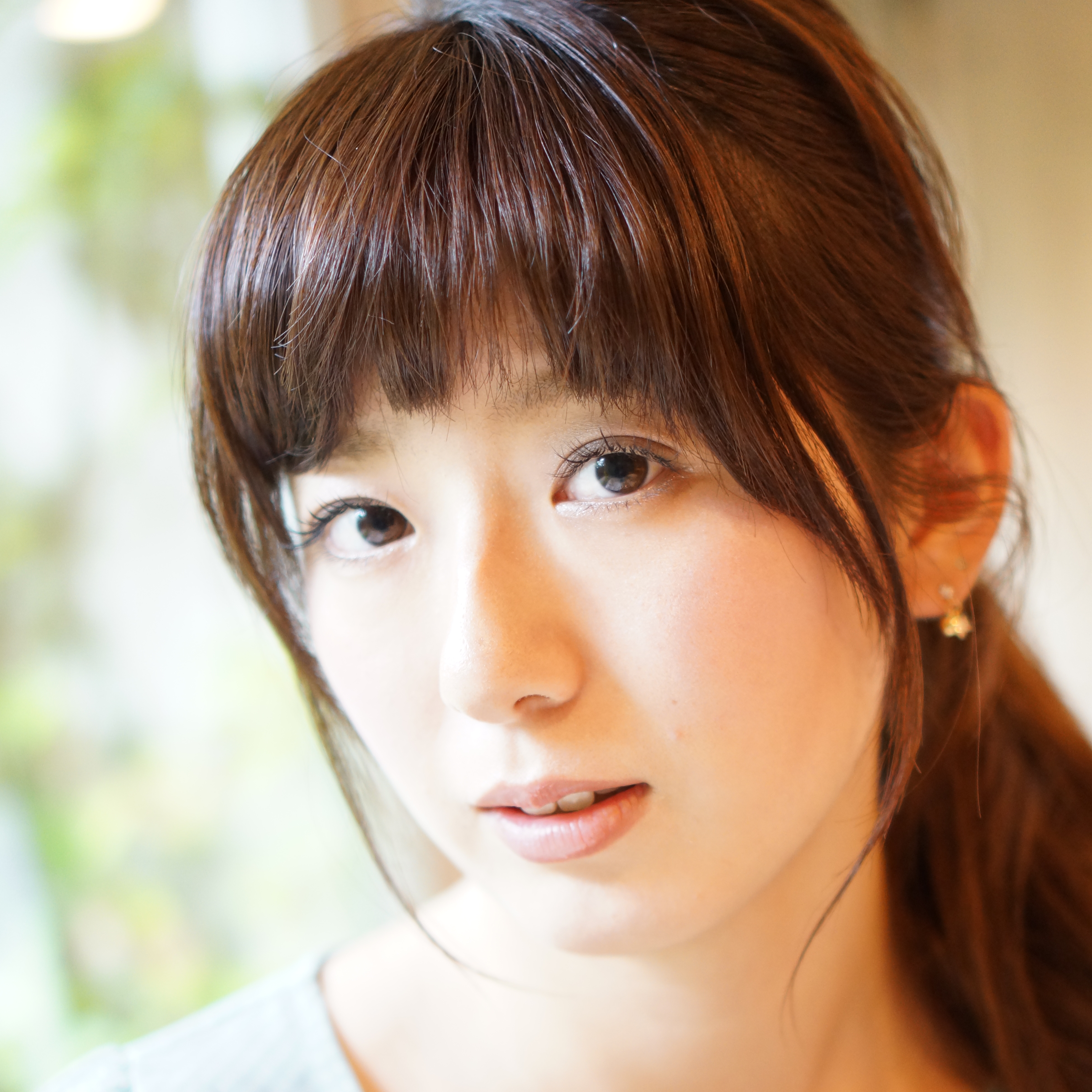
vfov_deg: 25.5
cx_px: 542
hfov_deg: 25.7
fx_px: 2391
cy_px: 784
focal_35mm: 67
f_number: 1.8
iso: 800
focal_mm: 35
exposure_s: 1/40
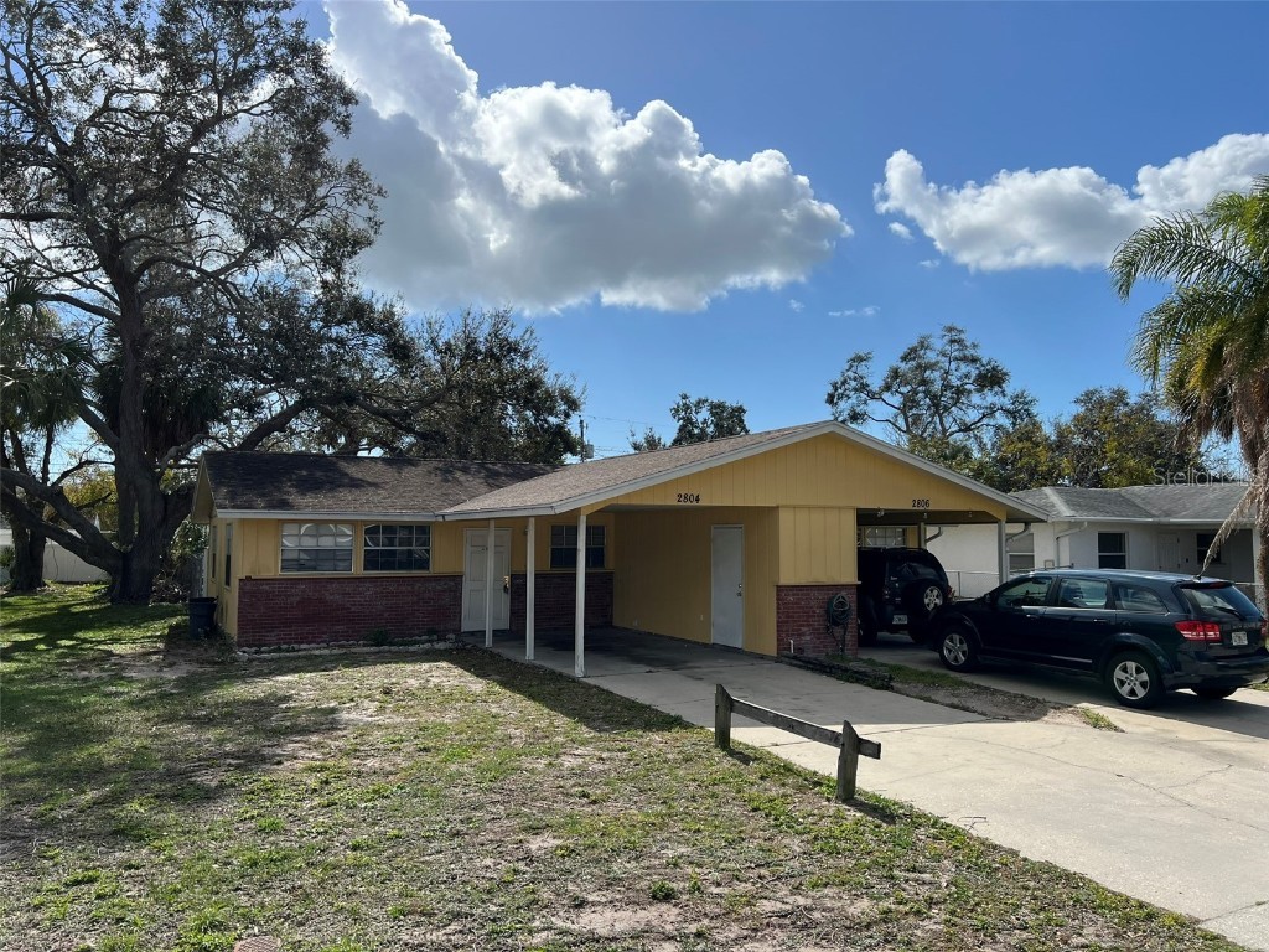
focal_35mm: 26
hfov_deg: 67.3
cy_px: 476
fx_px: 953
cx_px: 634
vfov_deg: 53.1
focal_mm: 5.7
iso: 50
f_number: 1.5
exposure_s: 1/7463
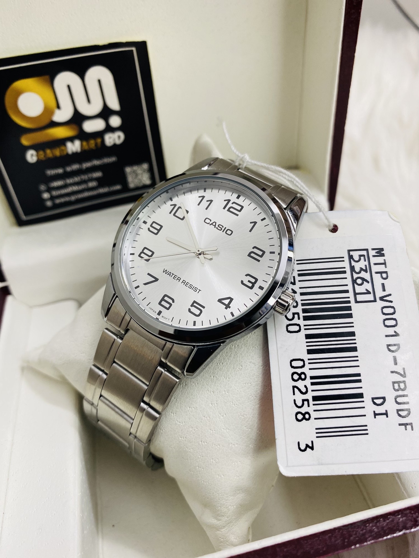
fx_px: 420
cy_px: 279
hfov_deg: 53.1
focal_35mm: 26
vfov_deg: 67.3
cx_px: 210
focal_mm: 4.25
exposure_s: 1/100
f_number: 1.8
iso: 100
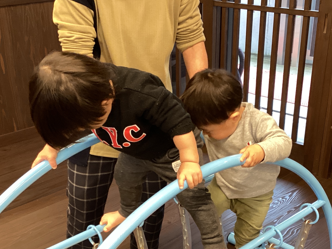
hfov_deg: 35.5
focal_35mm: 54
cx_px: 184
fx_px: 518
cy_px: 202
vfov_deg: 26.5
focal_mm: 3.3
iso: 160
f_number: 2.4
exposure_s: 1/60
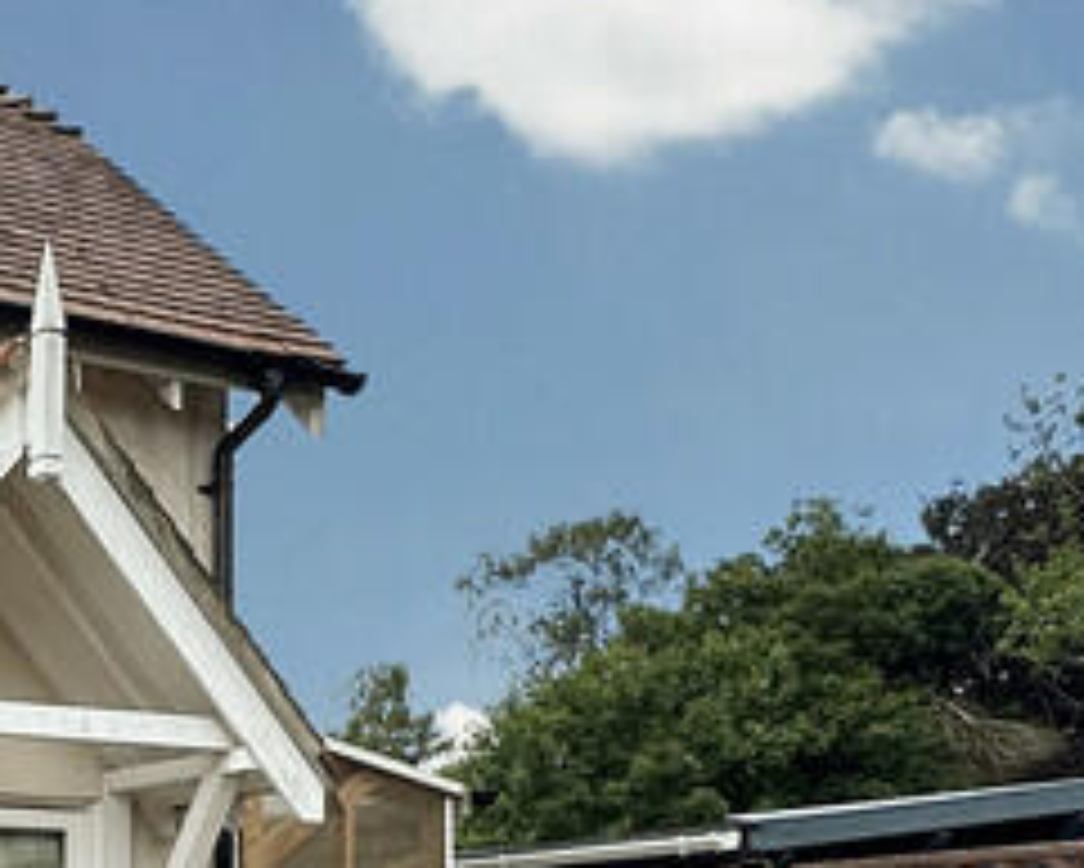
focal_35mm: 58
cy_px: 625
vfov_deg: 26.0
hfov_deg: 27.6
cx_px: -292
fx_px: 1862
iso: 40
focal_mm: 2.22
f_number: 2.2
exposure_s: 1/903
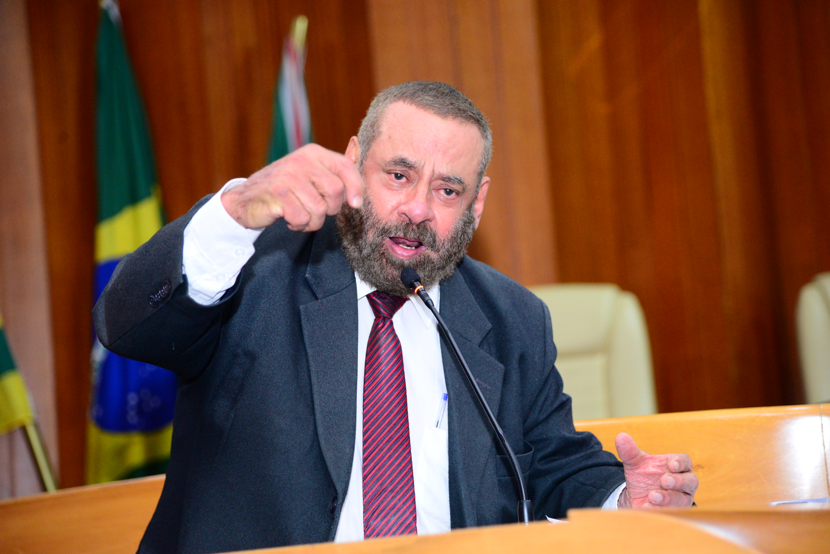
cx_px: 415
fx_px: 2537
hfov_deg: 18.6
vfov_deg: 12.5
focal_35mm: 110
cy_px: 277
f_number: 4
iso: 2500
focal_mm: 110
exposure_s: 1/125
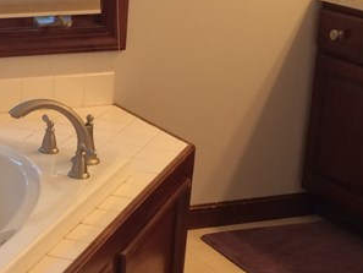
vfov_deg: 14.8
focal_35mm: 100
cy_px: 165
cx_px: -70
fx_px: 1049
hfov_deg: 18.6
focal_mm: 4.15
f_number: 2.2
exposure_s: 1/30
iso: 40
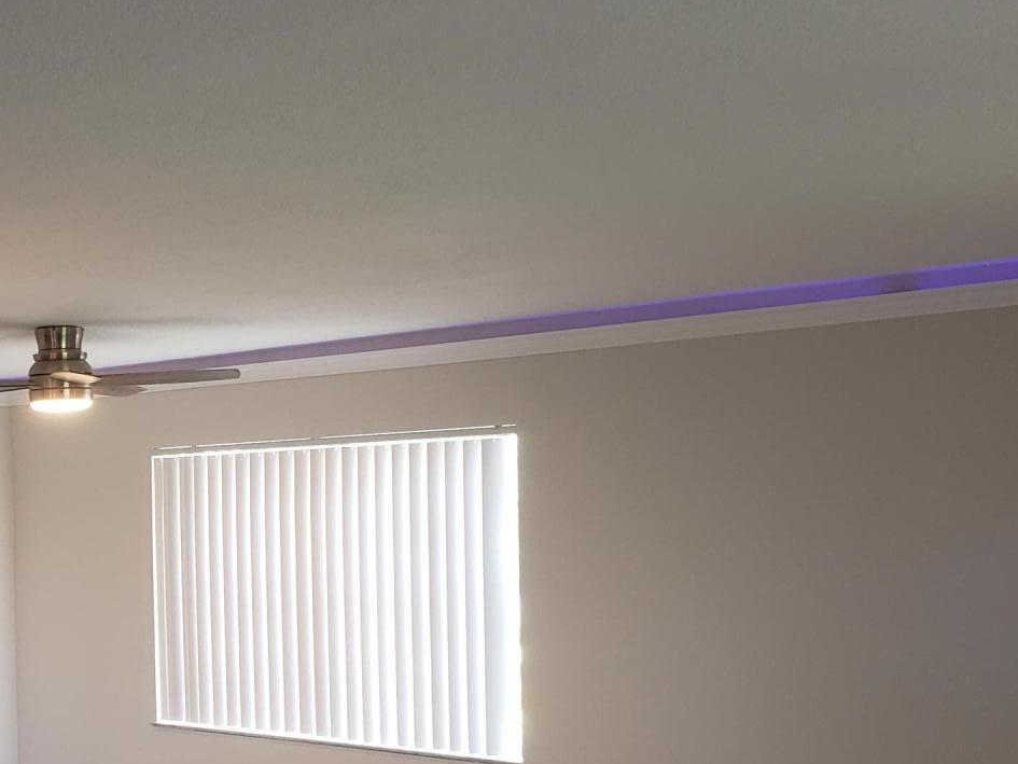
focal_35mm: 55
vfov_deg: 26.4
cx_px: 43
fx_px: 1618
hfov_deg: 32.6
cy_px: 518
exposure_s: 1/60
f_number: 2.4
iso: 100
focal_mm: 4.3
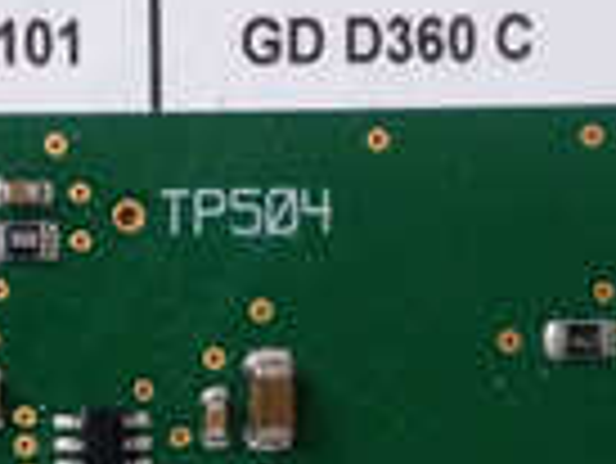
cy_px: 410
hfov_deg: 16.6
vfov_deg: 12.5
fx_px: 2102
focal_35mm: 118
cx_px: 171
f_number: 2
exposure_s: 1/33
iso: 737
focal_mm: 3.79
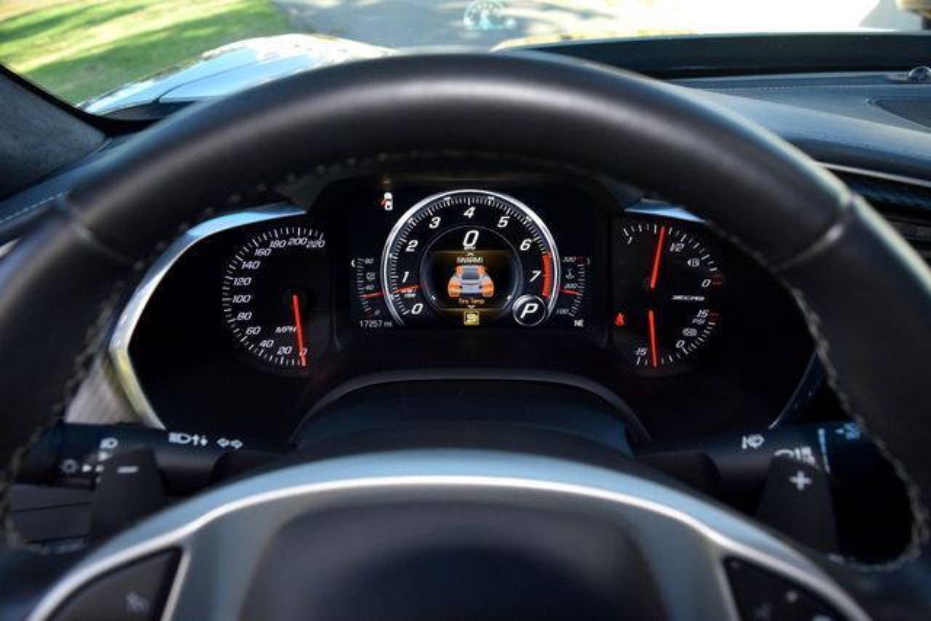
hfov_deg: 67.4
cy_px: 310
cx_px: 466
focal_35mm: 27
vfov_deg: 48.0
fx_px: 698
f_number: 5.6
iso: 800
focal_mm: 18
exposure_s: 1/125
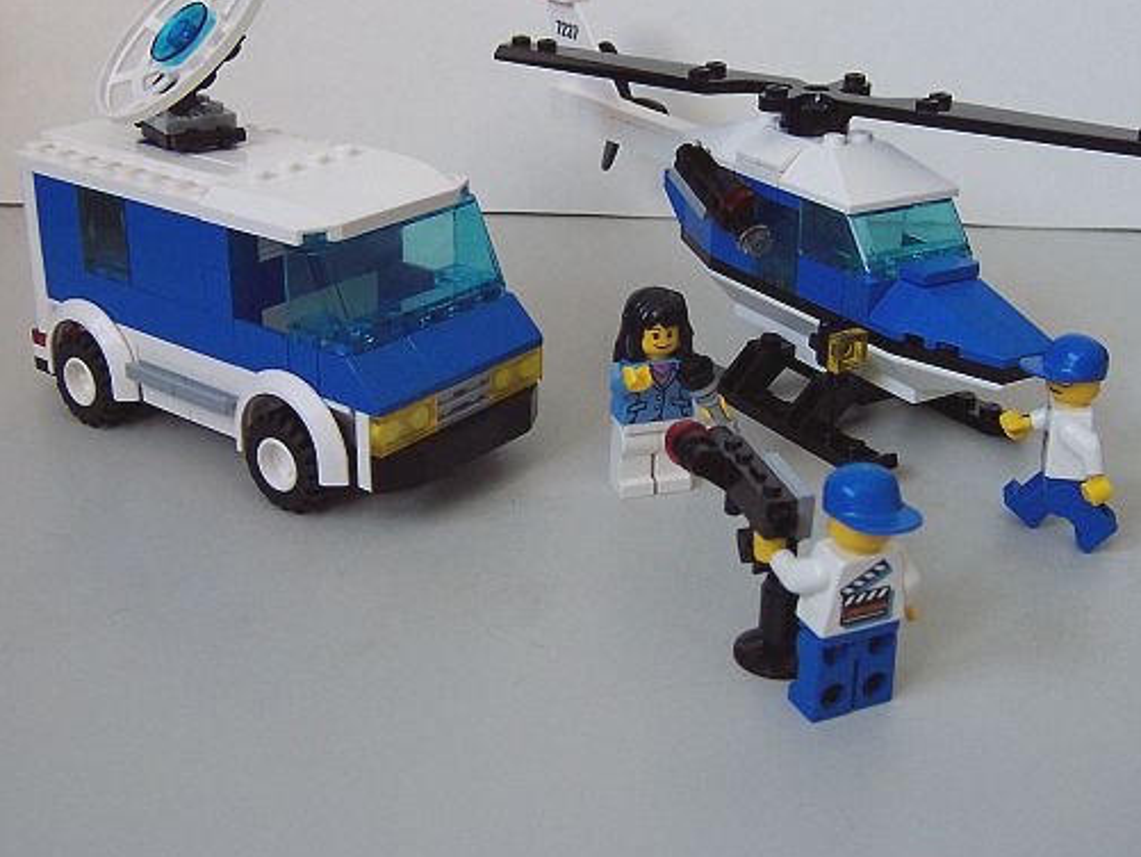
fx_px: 1517
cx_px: 617
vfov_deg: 31.4
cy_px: 317
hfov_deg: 41.2
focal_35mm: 46
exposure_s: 1/30
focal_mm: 5.6
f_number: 2.8
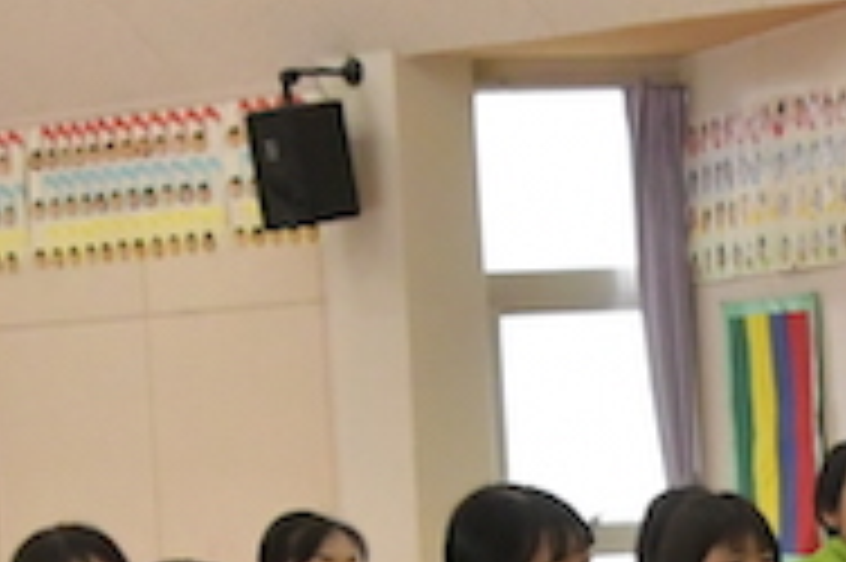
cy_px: 731
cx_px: 896
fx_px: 4508
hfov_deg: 10.6
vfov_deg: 7.1
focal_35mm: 192
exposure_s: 1/200
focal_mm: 24
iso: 4000
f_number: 7.1
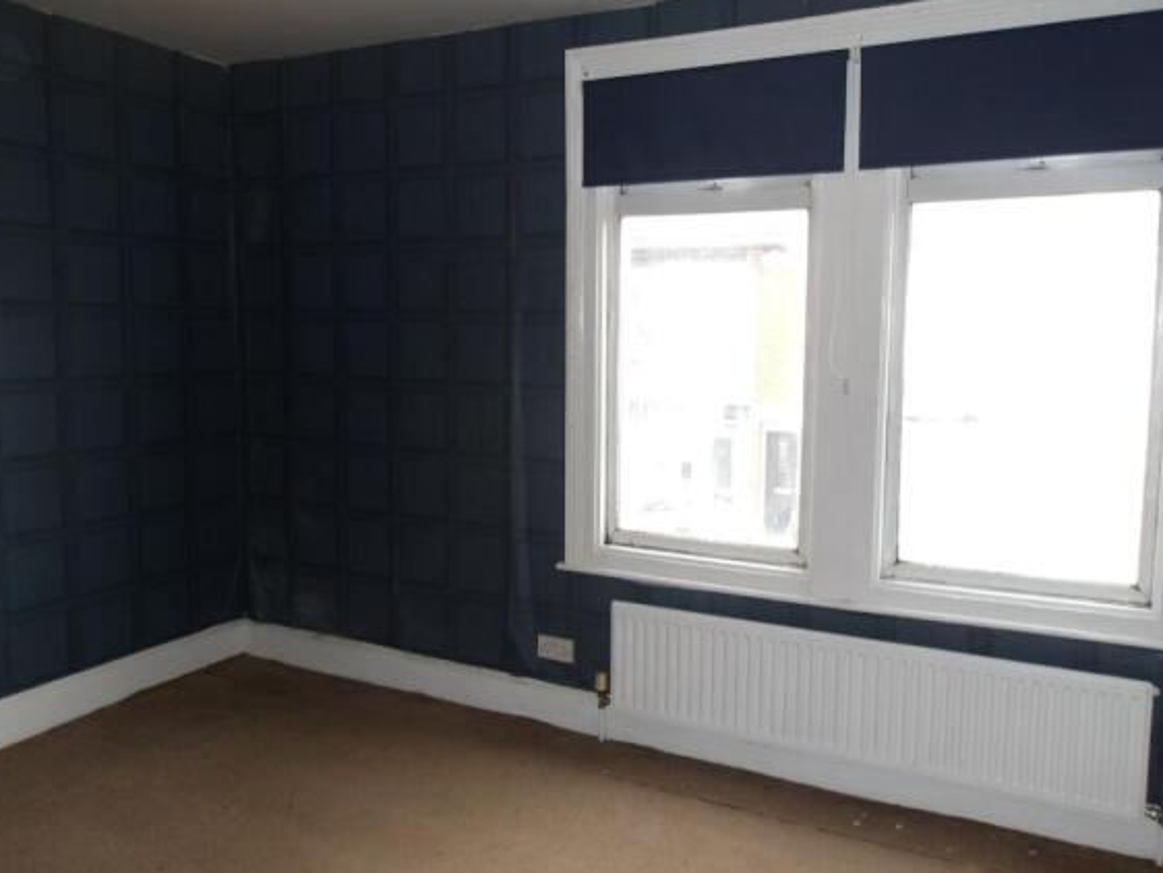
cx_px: 572
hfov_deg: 63.4
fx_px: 941
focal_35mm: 28
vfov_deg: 49.8
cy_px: 433
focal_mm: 4.9
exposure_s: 1/30
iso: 135
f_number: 3
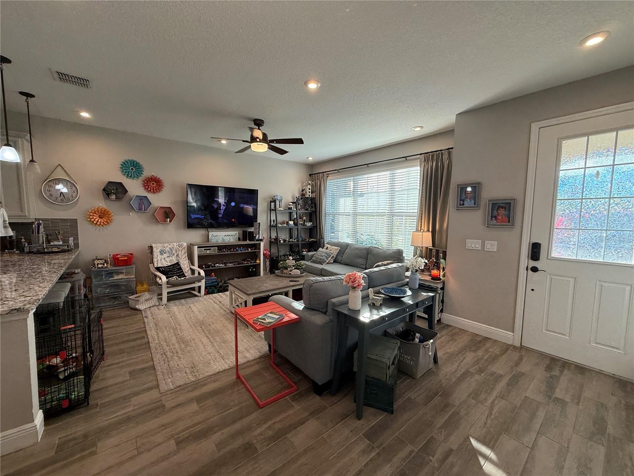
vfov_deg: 85.7
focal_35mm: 14
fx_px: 256
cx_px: 317
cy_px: 238
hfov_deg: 102.1
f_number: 2.2
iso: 80
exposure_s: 1/120
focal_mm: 2.22
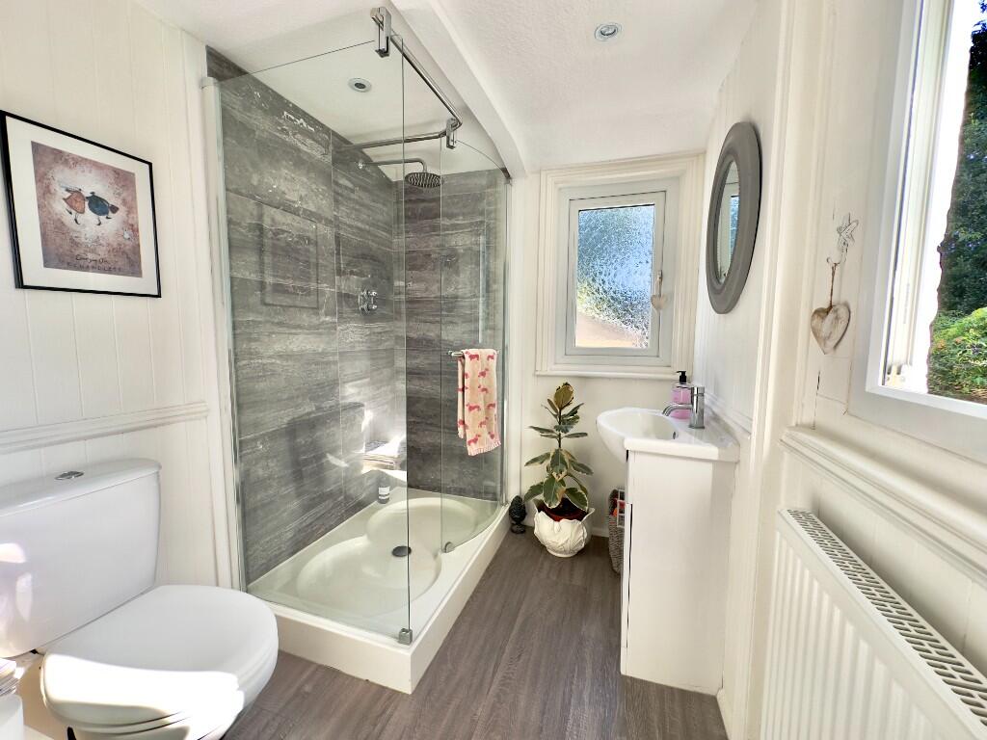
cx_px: 494
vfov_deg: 85.7
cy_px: 370
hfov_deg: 102.1
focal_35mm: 14
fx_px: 399
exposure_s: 1/113
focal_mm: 2.22
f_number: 2.2
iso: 40
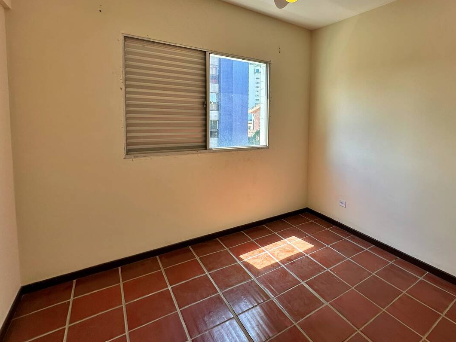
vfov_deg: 67.9
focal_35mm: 19
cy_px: 134
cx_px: 308
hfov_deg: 81.5
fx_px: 250
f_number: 2.2
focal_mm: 2.22
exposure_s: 1/120
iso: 40
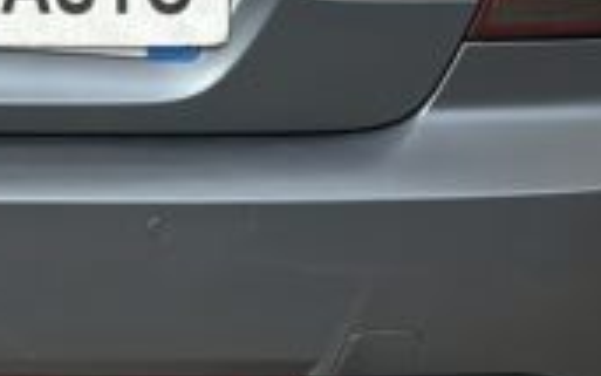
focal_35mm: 238
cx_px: 7
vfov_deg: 5.5
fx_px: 3900
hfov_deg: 8.8
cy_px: 21
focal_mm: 6.86
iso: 64
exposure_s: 1/1323
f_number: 1.78
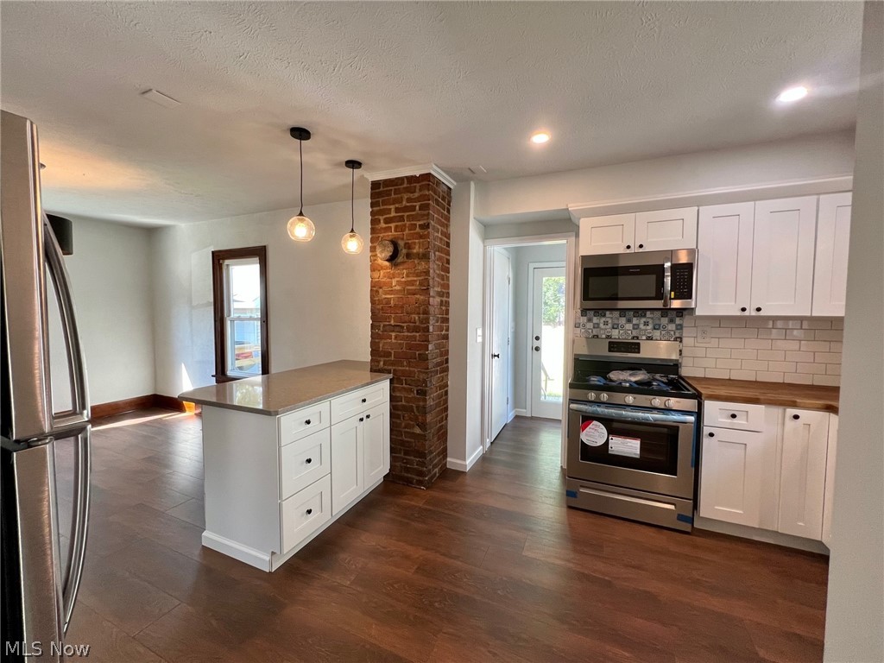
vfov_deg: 89.9
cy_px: 332
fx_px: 332
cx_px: 442
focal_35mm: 13
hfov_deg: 106.2
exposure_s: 1/120
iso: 125
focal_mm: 1.57
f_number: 1.8
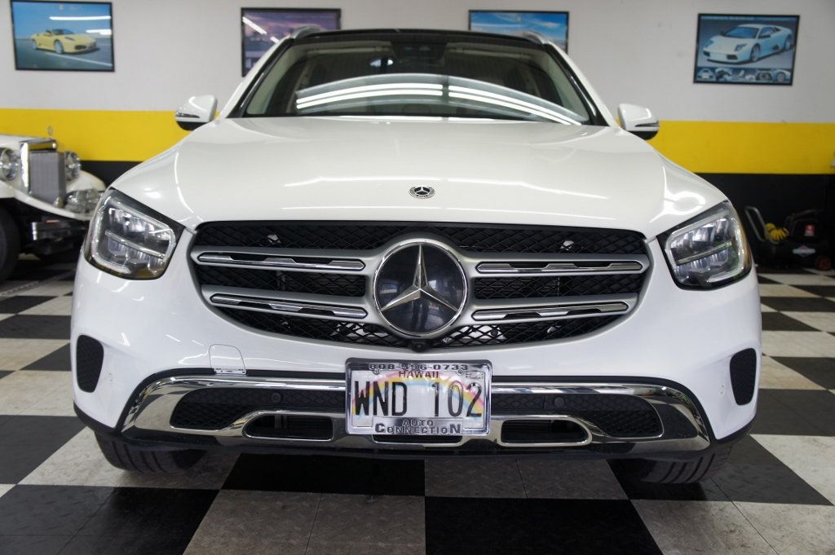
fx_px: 765
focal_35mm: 33
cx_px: 418
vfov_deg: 39.9
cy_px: 278
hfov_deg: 57.3
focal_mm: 22
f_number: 4
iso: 200
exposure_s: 1/40
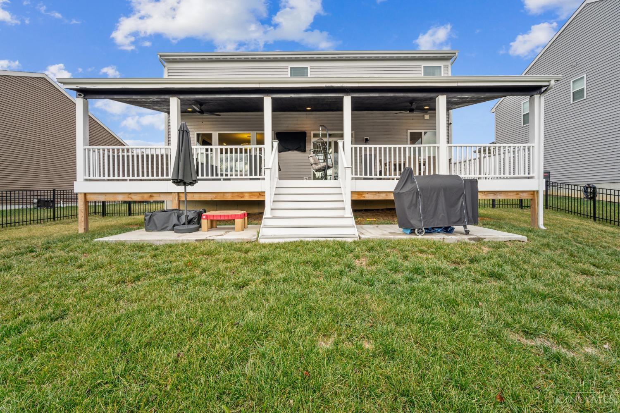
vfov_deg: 81.2
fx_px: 241
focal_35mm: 14
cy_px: 206
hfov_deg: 104.3
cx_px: 310
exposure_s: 1/250
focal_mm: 14
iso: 400
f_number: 8
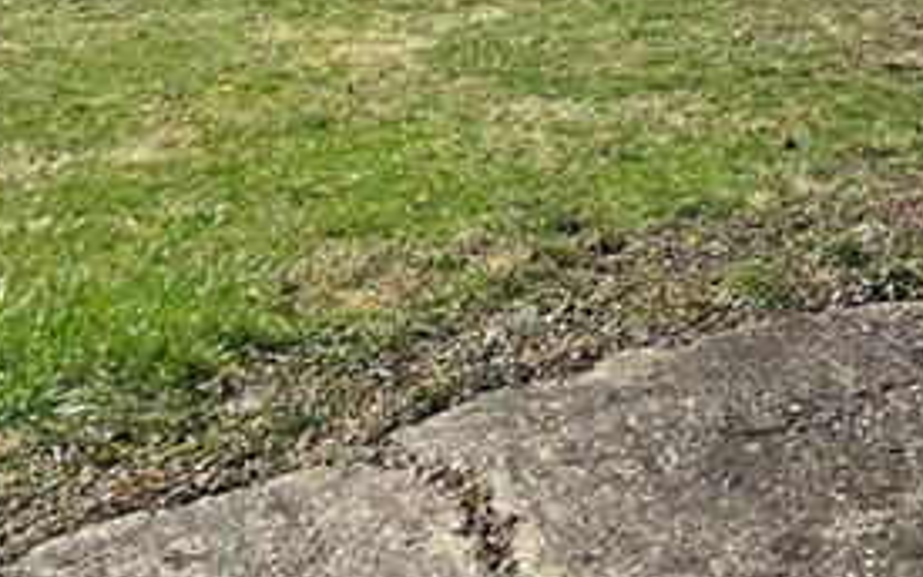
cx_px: 916
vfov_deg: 14.6
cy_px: -496
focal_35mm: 77
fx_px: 1937
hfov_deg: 25.5
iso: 50
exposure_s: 1/3521
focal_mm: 5.1
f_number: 1.6
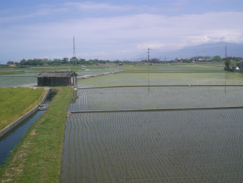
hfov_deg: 49.0
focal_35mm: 38
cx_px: 122
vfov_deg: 37.7
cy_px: 92
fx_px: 267
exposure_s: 1/640
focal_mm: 6.3
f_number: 4.4
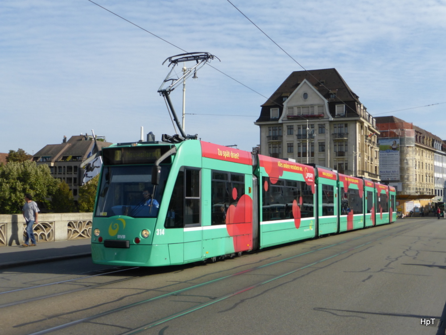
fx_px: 554
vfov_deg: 33.6
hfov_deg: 43.9
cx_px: 223
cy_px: 168
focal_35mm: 43
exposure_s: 1/1000
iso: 100
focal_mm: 7.4
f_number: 3.9
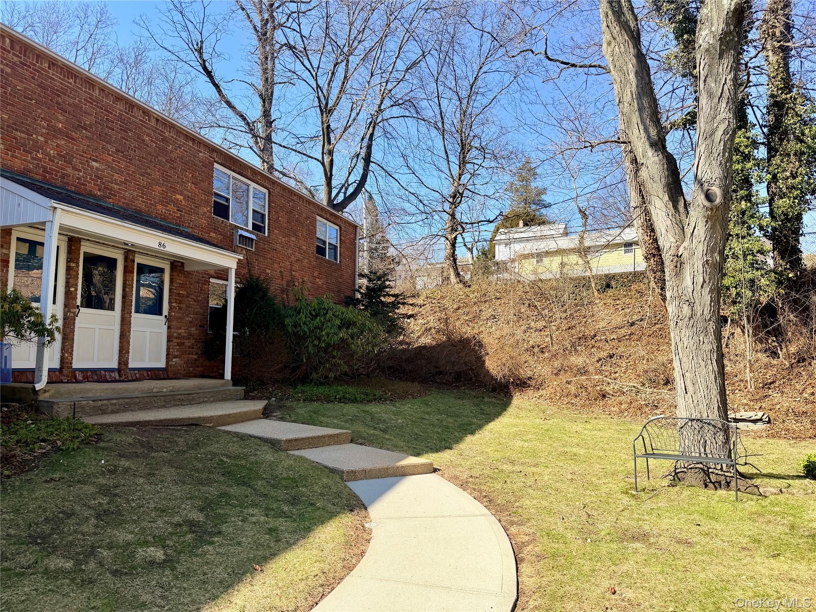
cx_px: 408
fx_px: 566
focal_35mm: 24
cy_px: 306
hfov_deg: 71.6
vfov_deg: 56.8
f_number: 1.78
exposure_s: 1/2299
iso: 80
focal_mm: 6.76
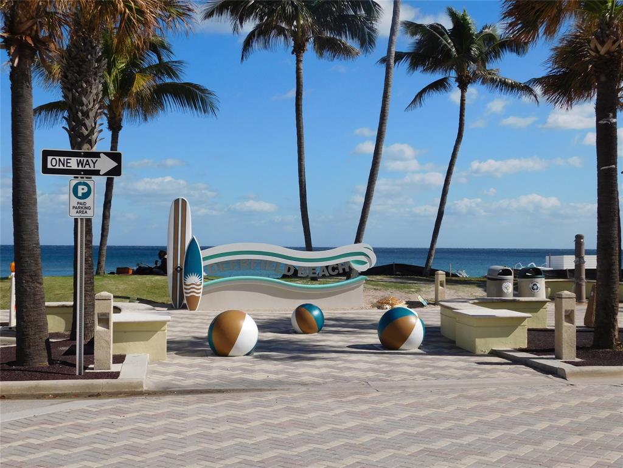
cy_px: 234
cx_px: 312
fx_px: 720
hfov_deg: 46.8
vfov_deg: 36.0
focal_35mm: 40
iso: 125
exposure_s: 1/640
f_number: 7.2
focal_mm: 7.1
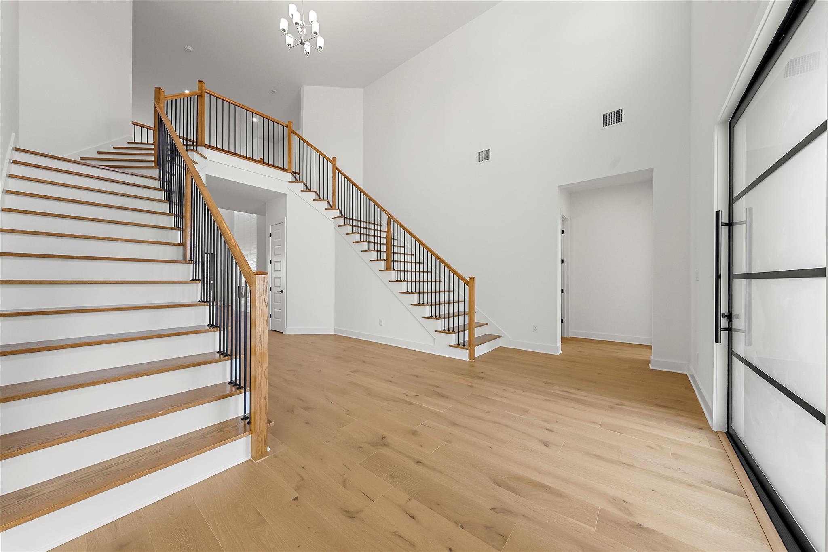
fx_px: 276
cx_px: 414
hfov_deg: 112.6
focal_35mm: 12
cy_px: 276
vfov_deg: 90.1
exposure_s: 1/10
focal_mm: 12
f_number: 11
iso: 800
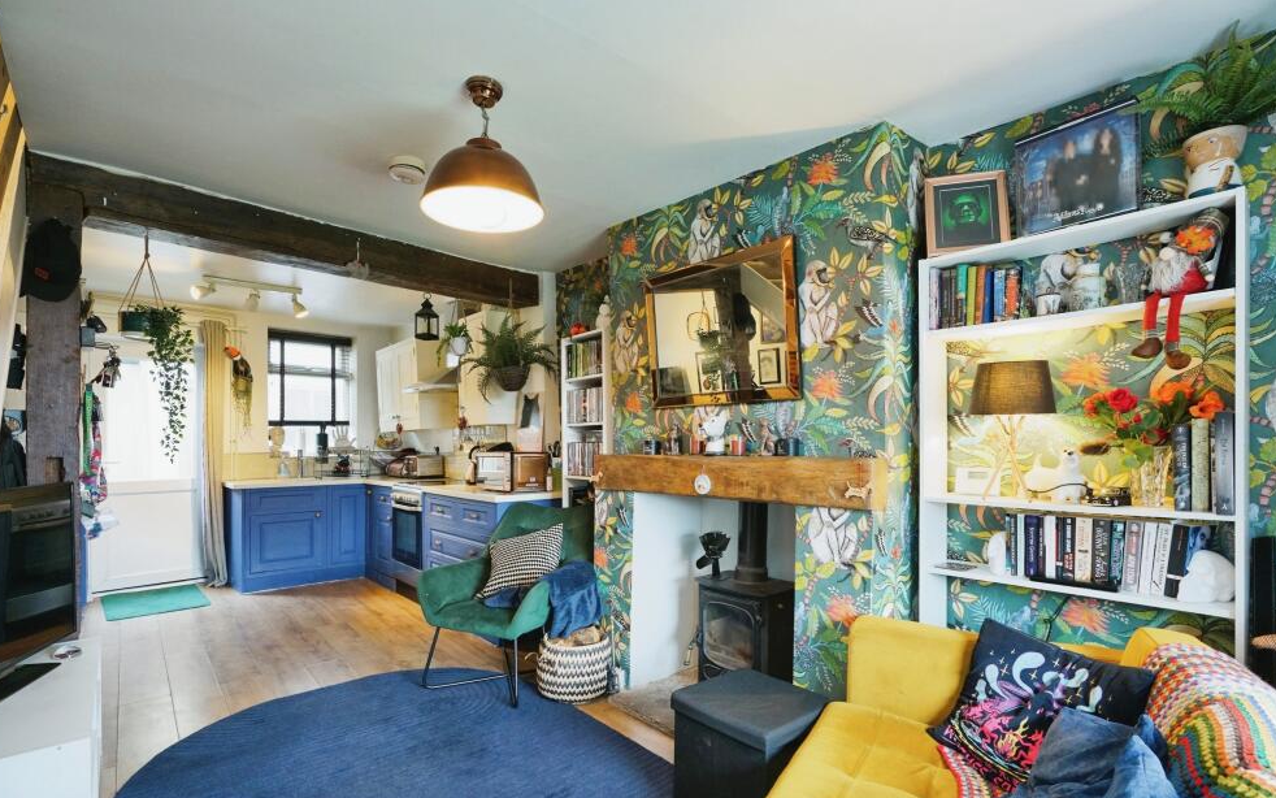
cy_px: 441
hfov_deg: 94.3
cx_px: 626
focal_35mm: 17
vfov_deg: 67.8
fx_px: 591
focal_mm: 16
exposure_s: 1/20
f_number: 6.3
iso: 2000
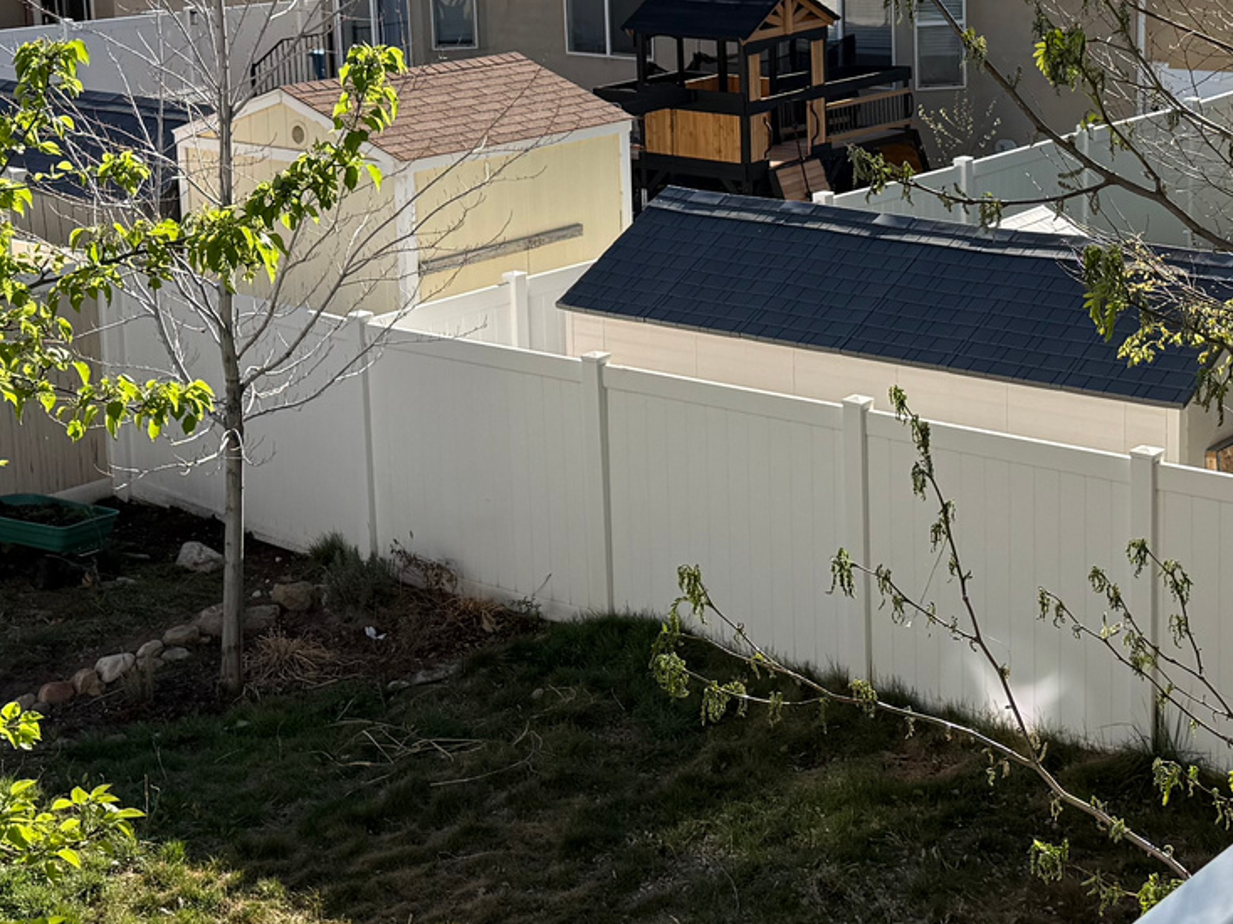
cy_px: 220
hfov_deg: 28.9
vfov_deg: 21.7
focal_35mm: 67
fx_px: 2386
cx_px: 776
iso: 80
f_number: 1.78
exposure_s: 1/3584
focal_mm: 6.76
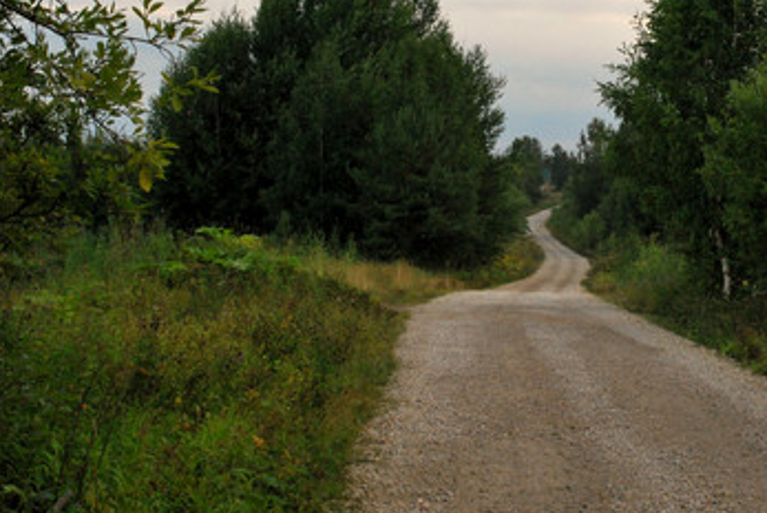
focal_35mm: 76
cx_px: 548
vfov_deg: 18.0
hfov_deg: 26.5
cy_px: 180
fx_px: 1615
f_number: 10
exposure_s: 1/30
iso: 720
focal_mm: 35
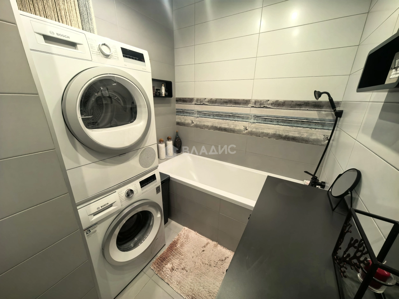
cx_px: 200
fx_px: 150
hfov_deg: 106.2
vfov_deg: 89.9
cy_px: 150
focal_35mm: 13
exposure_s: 1/100
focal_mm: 1.76
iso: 400
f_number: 2.2
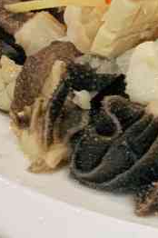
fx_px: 1274
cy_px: -71
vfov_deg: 10.4
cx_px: 225
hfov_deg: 7.0
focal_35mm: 193
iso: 250
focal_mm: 6
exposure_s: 1/60
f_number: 2.4
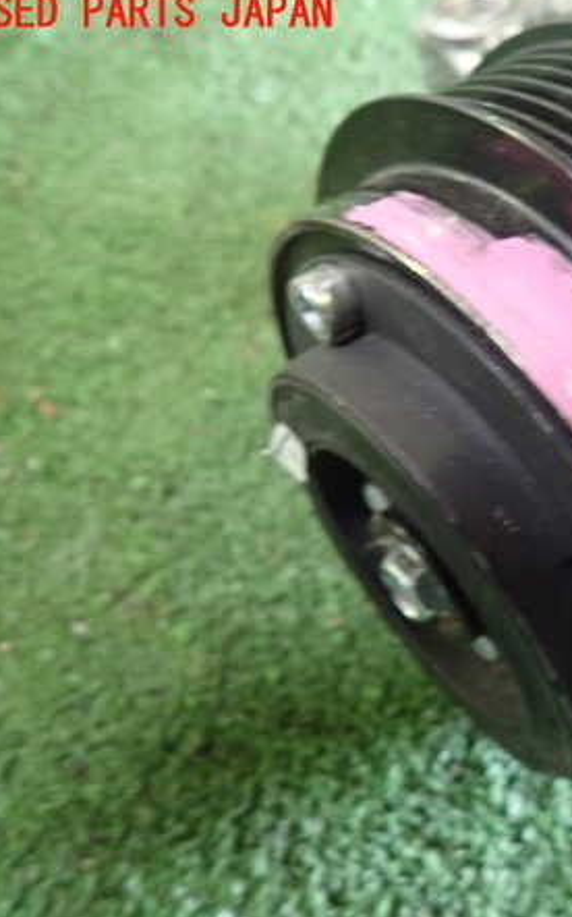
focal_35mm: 36
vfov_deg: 54.0
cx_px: 578
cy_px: 454
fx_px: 899
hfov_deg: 32.4
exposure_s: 1/30
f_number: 2
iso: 640
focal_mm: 4.5
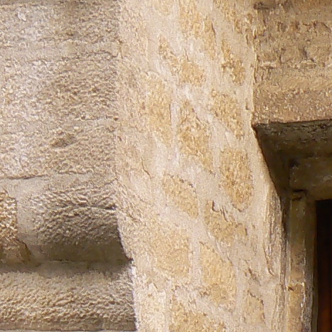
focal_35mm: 192
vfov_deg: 9.0
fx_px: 2083
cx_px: -57
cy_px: 373
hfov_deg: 9.0
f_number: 2.8
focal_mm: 6
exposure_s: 1/50
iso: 80
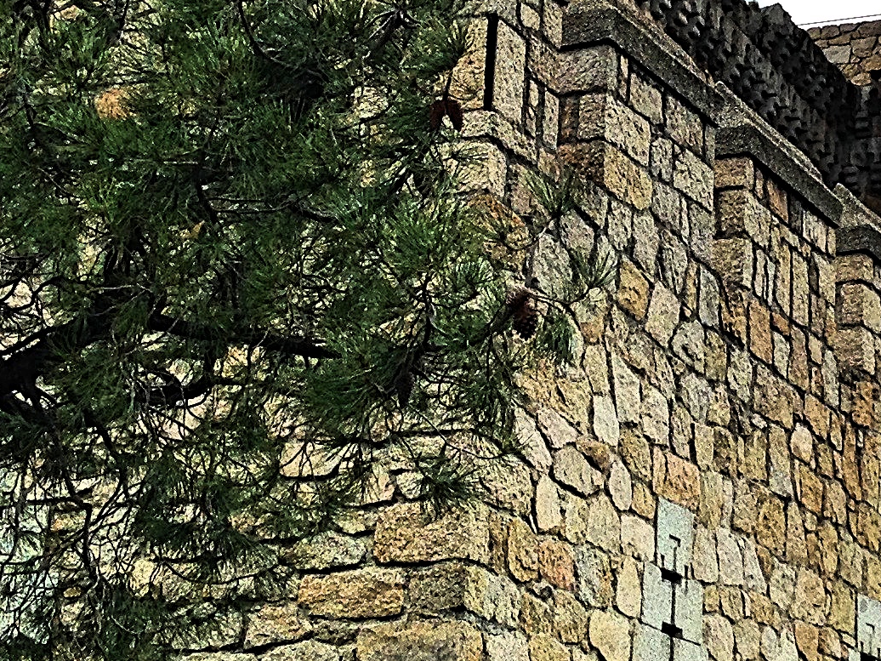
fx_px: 2647
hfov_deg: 18.6
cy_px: 213
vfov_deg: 14.2
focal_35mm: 104
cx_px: 756
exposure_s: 1/1205
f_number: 2.4
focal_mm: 4.12
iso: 50
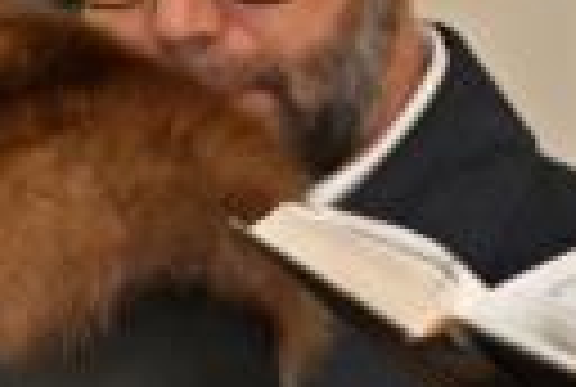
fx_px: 9606
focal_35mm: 599
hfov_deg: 3.4
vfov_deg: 2.3
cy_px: 470
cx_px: -657
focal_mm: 75
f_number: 4
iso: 800
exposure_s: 1/200
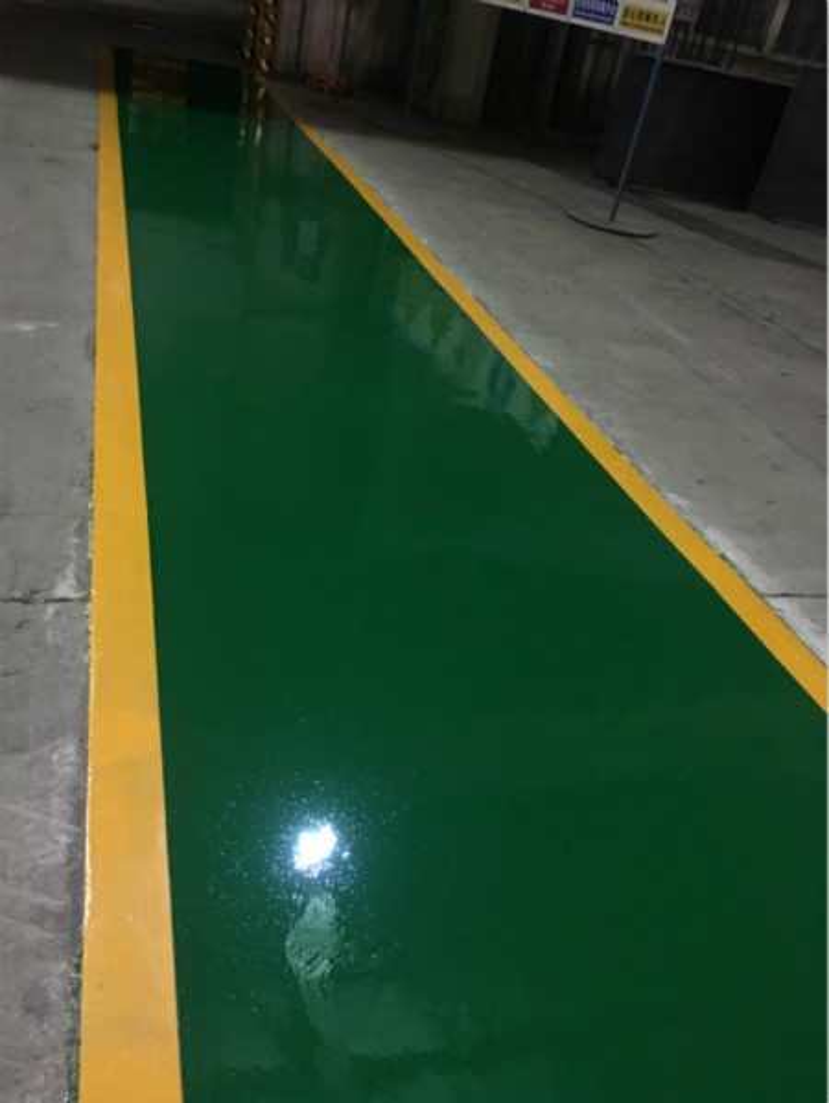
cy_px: 552
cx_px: 414
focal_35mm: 29
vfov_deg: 61.6
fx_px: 925
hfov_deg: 48.3
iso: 125
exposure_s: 1/4
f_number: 2.2
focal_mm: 4.15
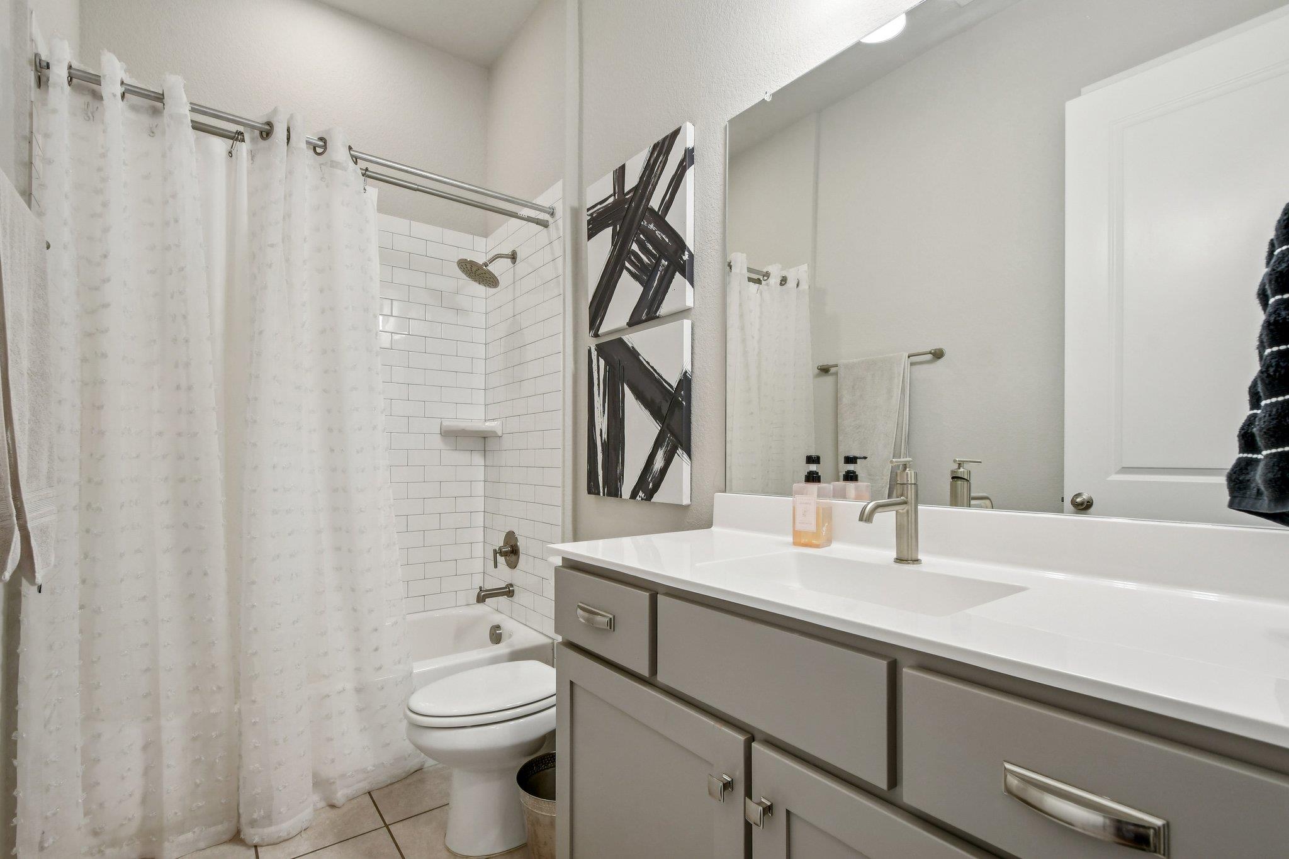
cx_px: 644
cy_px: 430
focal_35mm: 15
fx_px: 537
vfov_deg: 77.3
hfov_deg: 100.4
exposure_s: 1/15
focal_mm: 10
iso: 400
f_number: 8
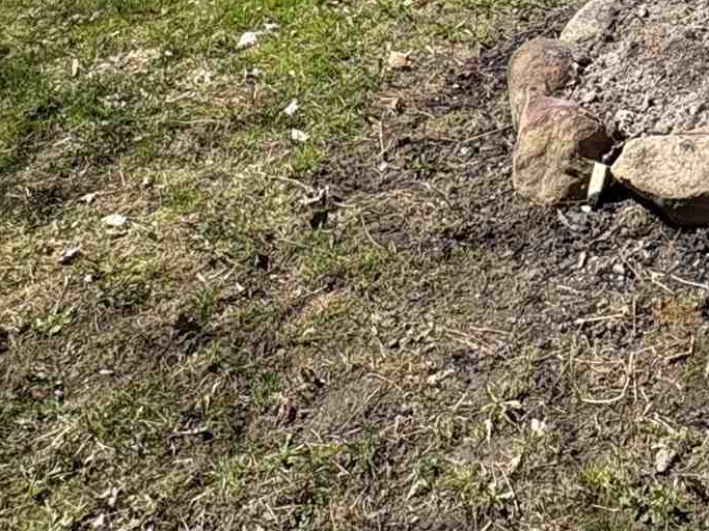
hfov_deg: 29.4
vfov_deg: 19.8
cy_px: -291
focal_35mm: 63
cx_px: 645
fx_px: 1290
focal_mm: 2.22
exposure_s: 1/1600
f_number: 2.2
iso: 50
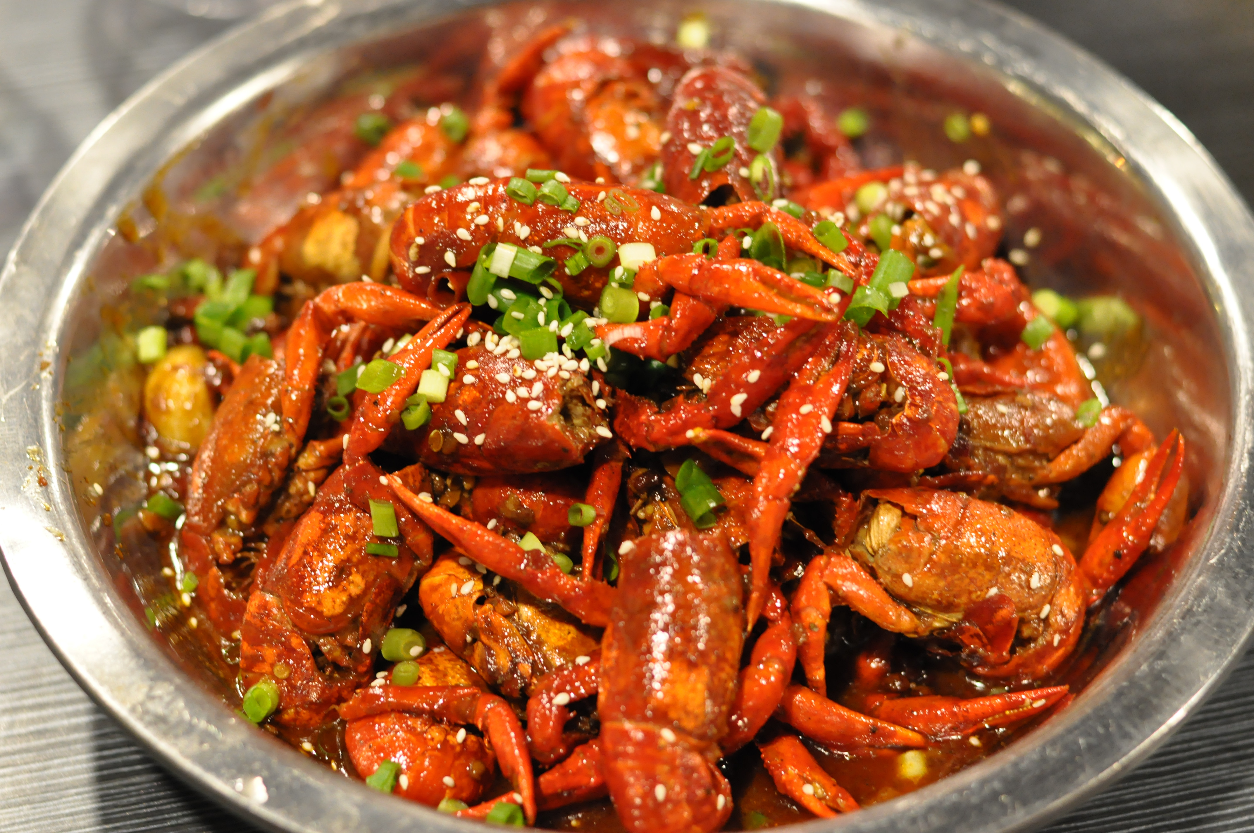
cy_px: 416
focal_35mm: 75
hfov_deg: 27.0
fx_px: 2609
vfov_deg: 18.1
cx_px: 627
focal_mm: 50
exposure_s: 1/40
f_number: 2.8
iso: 1600
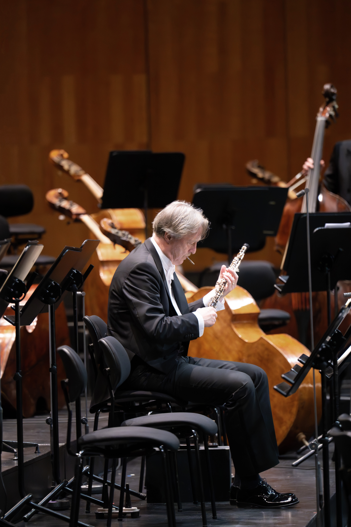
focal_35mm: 200
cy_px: 264
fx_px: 2925
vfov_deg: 10.3
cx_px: 176
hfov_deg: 6.9
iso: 6400
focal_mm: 200
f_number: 2.8
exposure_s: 1/160
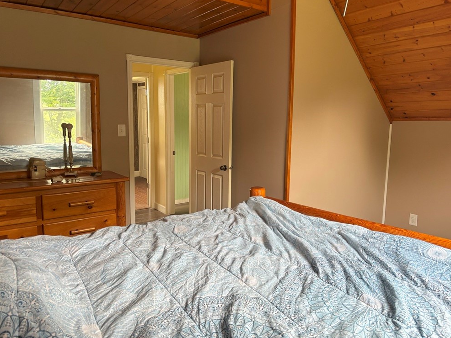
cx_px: 233
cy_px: 164
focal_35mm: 27
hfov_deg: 65.3
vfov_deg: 51.4
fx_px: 352
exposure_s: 1/121
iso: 125
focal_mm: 5.96
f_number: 1.6
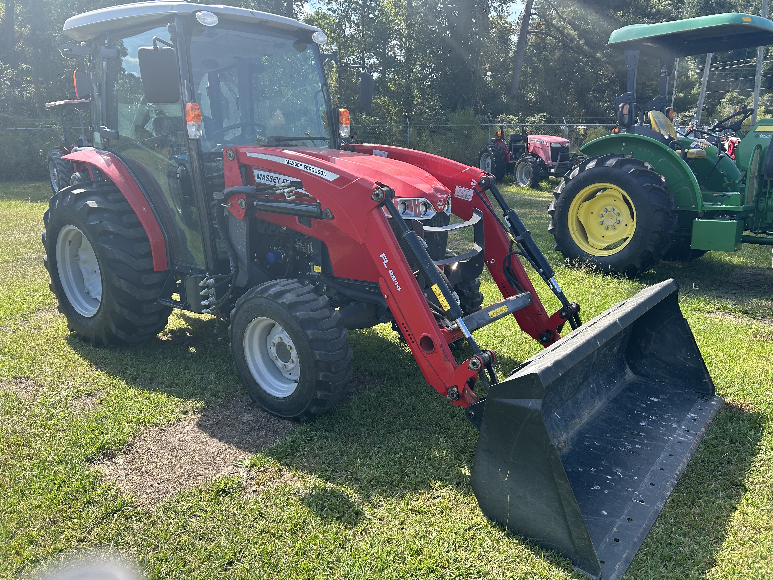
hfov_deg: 67.3
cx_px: 386
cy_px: 290
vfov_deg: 53.1
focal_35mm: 26
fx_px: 581
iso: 50
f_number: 1.5
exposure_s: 1/1183
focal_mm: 5.7
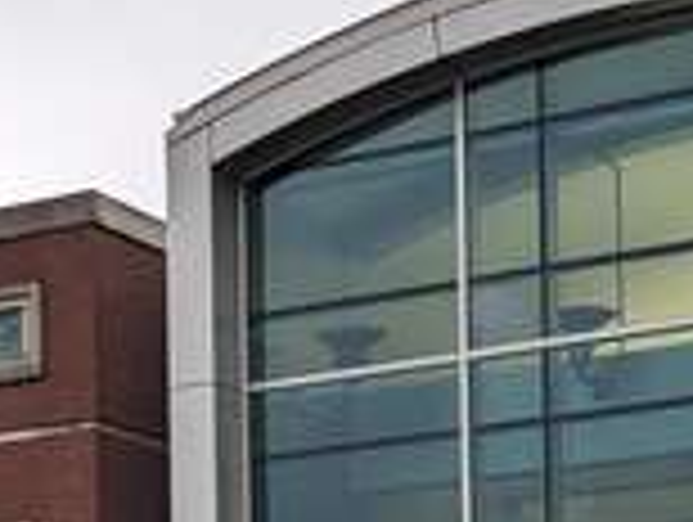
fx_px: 2807
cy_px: 873
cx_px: -54
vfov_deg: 10.1
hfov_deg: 13.8
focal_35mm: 140
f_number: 1.73
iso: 61
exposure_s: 1/278
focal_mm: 4.38
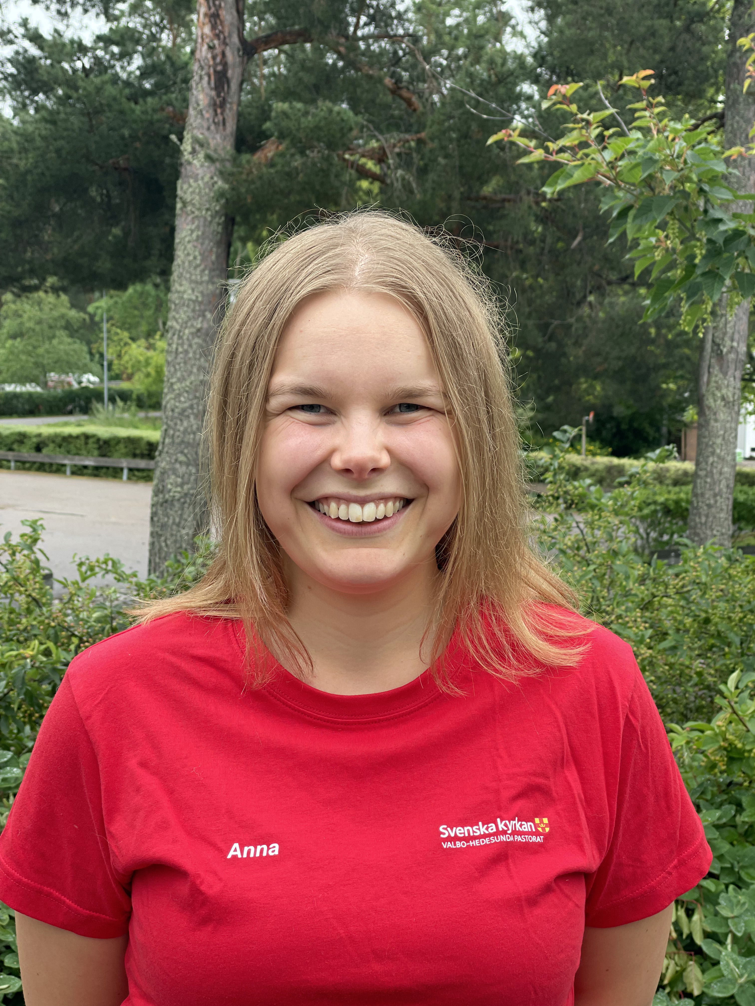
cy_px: 503
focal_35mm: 52
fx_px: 1512
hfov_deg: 28.0
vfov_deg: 36.8
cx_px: 378
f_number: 2
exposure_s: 1/122
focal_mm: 6
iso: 25
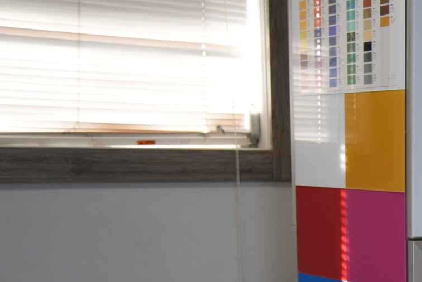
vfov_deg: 16.1
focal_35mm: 81
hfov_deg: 20.6
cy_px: 347
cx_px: 668
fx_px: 949
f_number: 2.8
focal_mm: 24
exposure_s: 1/30
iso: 100
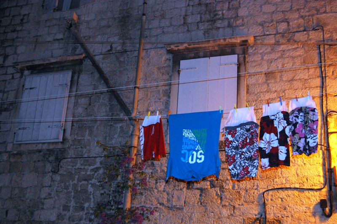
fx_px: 491
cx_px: 168
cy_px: 112
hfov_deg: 37.9
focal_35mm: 52
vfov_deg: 25.7
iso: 800
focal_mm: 35
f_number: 4.8
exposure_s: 1/25
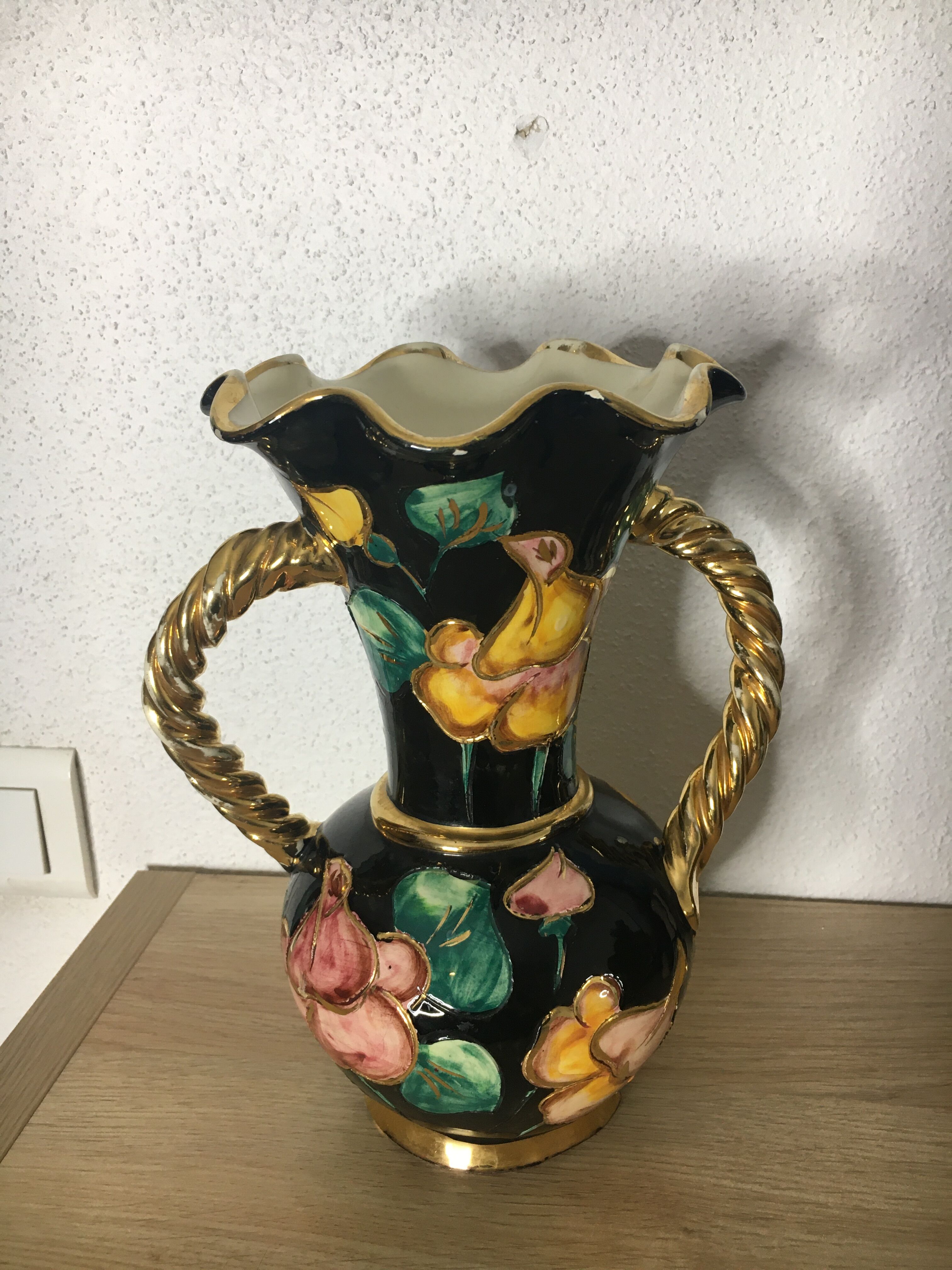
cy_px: 635
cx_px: 476
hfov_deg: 48.2
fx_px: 1063
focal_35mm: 29
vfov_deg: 61.7
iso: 40
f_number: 2.2
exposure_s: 1/33
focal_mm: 4.15
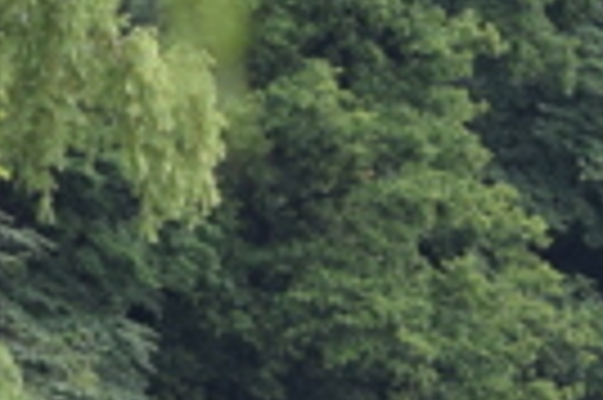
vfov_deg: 1.7
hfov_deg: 2.6
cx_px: -230
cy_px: 319
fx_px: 13417
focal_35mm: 802
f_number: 5.6
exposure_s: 1/250
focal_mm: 70
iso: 100
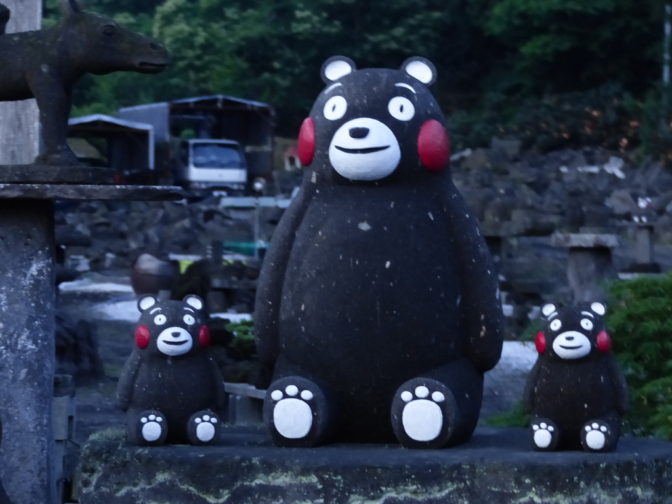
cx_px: 336
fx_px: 2349
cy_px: 252
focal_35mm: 121
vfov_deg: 12.2
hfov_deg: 16.3
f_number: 2.8
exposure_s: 1/5
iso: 500
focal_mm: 21.8
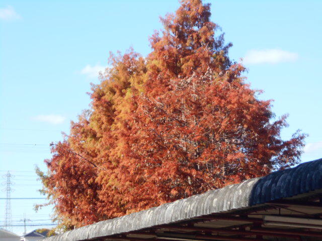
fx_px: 1209
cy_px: 120
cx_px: 161
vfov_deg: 11.4
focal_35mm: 130
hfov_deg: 15.2
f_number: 6.5
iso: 140
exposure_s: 1/250
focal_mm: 23
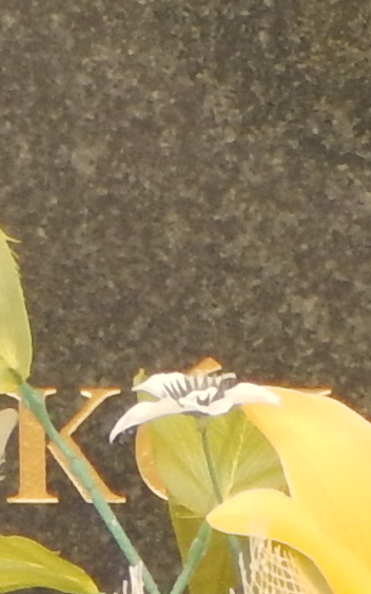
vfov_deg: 3.9
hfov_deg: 2.5
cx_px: 881
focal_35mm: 529
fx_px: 8556
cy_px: -881
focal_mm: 11
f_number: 4.4
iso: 125
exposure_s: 1/80
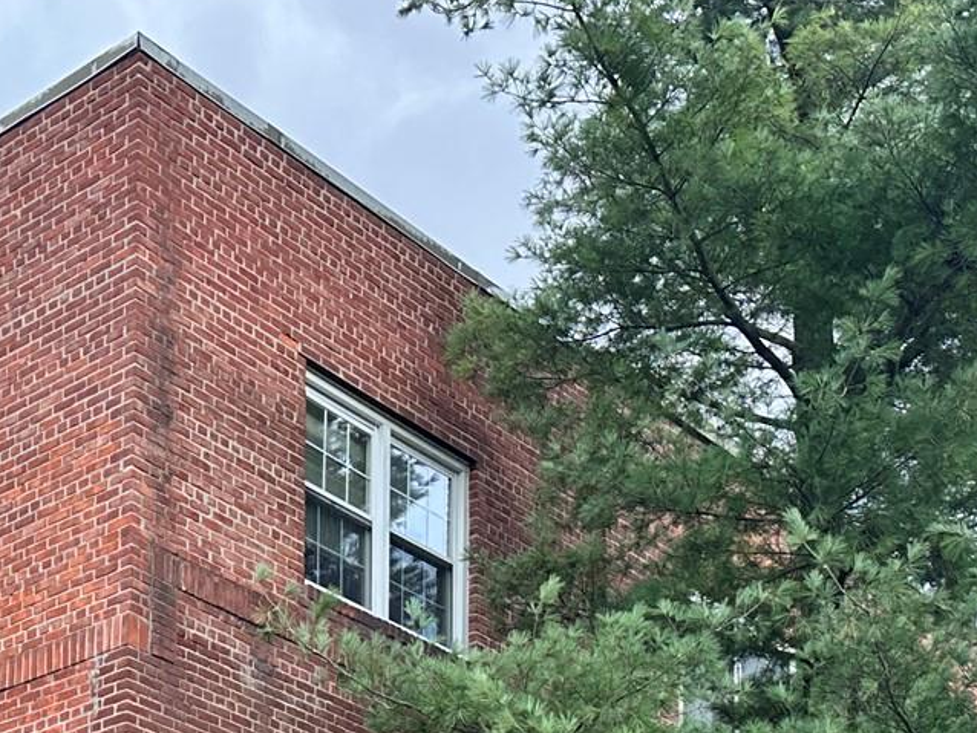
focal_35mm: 77
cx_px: 37
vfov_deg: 17.0
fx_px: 2174
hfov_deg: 24.4
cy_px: 1155
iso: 80
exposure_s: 1/471
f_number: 1.78
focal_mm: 6.86
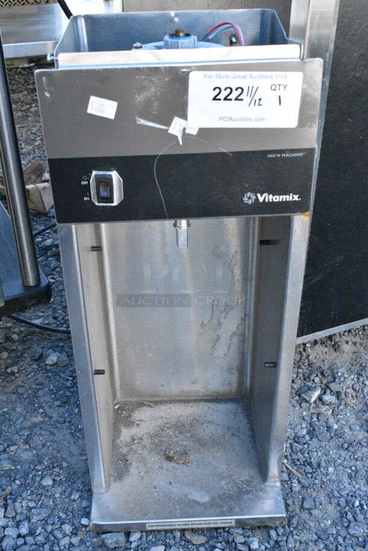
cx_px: 184
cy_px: 276
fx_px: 643
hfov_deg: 31.9
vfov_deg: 46.4
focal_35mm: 42
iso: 6400
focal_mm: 28
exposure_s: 1/500
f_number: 11
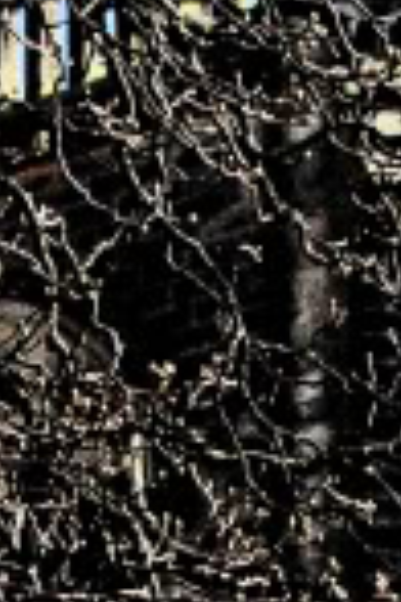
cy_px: 1439
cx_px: 164
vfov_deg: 3.5
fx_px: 9581
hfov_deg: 2.4
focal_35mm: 573
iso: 200
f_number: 7.1
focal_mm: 55
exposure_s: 1/250
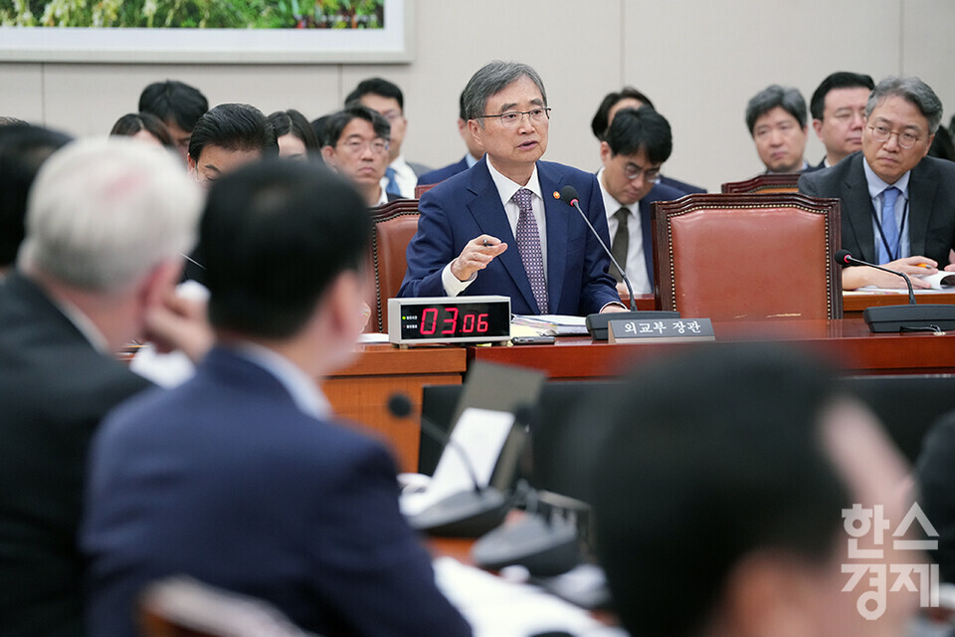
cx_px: 478
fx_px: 5305
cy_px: 318
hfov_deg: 10.3
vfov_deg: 6.9
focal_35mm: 200
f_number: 4.5
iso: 3200
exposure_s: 1/200
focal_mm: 200
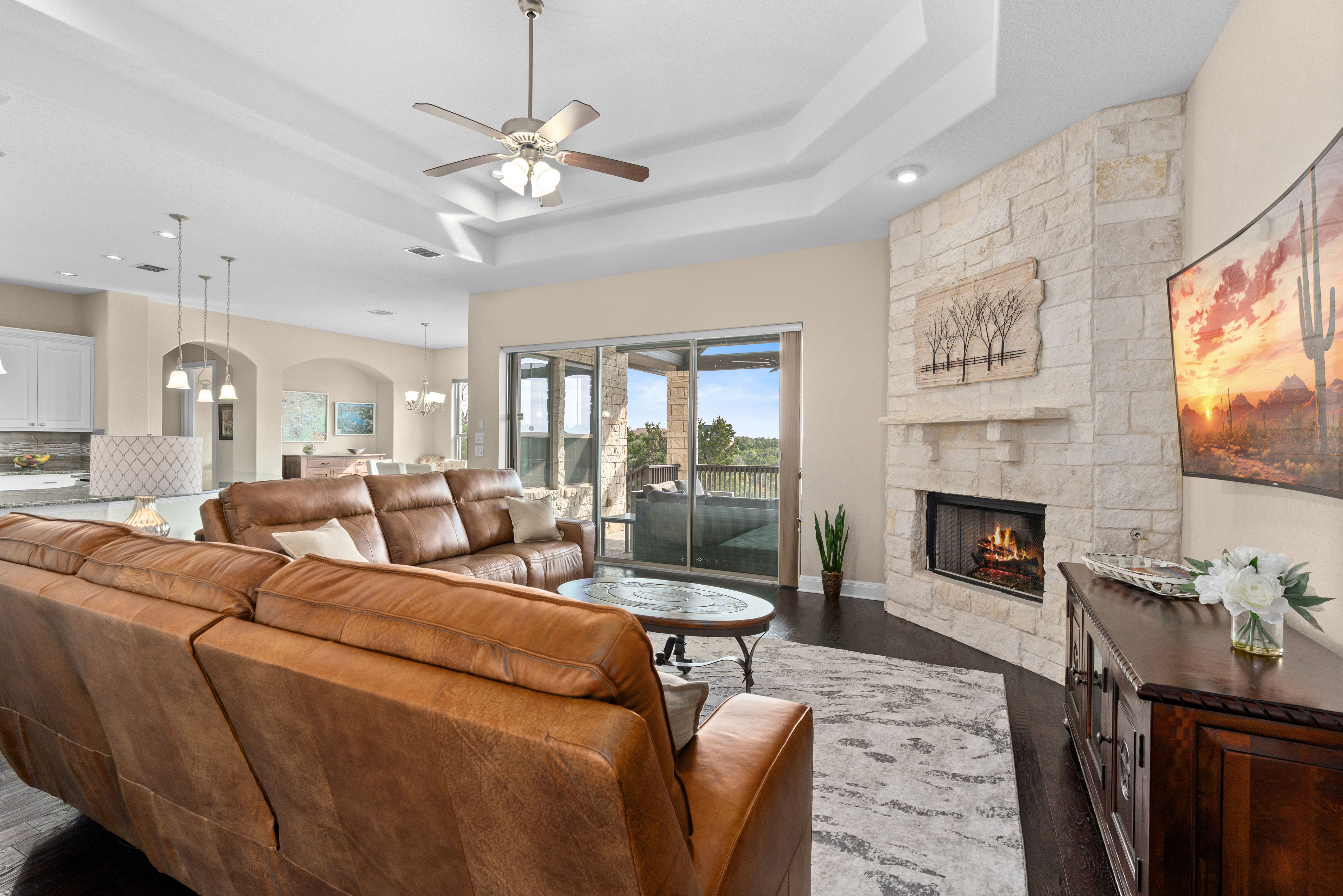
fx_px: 597
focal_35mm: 16
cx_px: 672
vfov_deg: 73.7
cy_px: 448
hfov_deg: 96.7
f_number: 7.1
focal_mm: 16
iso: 320
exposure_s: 1/25
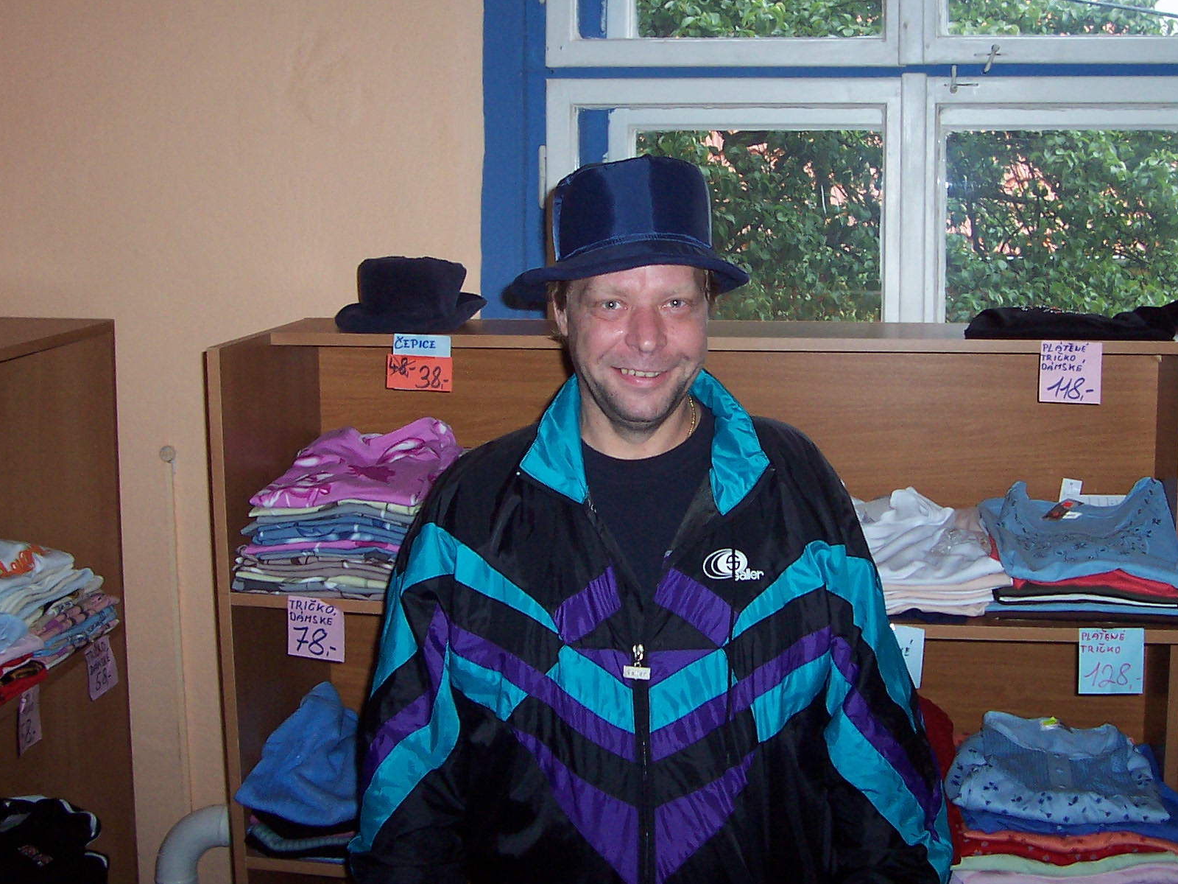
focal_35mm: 47
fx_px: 1599
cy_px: 347
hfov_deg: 40.3
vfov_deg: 30.8
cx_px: 673
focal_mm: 5.6
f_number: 2.8
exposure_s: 1/60
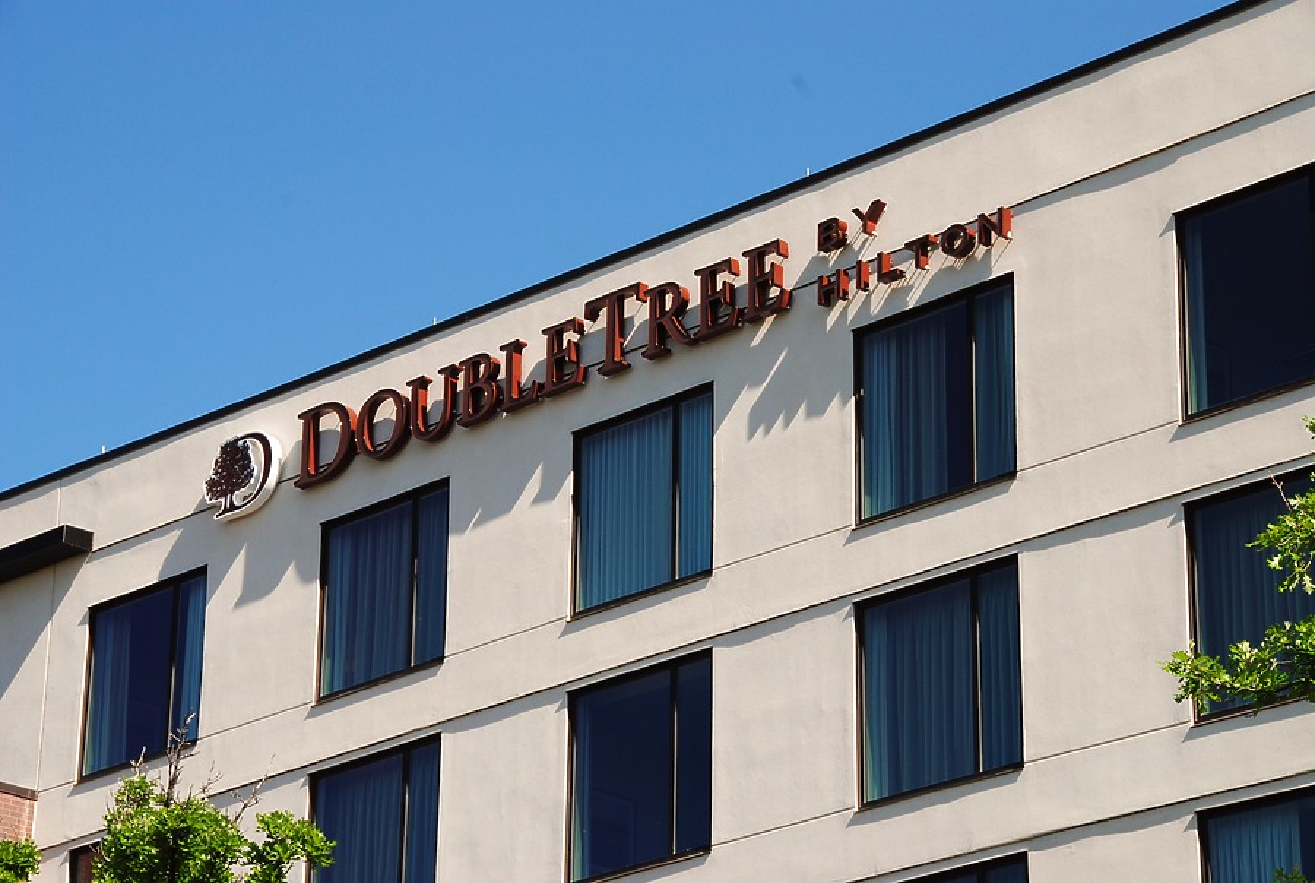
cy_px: 442
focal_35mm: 123
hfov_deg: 16.6
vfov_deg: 11.2
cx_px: 658
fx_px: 4502
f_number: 10
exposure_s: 1/250
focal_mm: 82
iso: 180
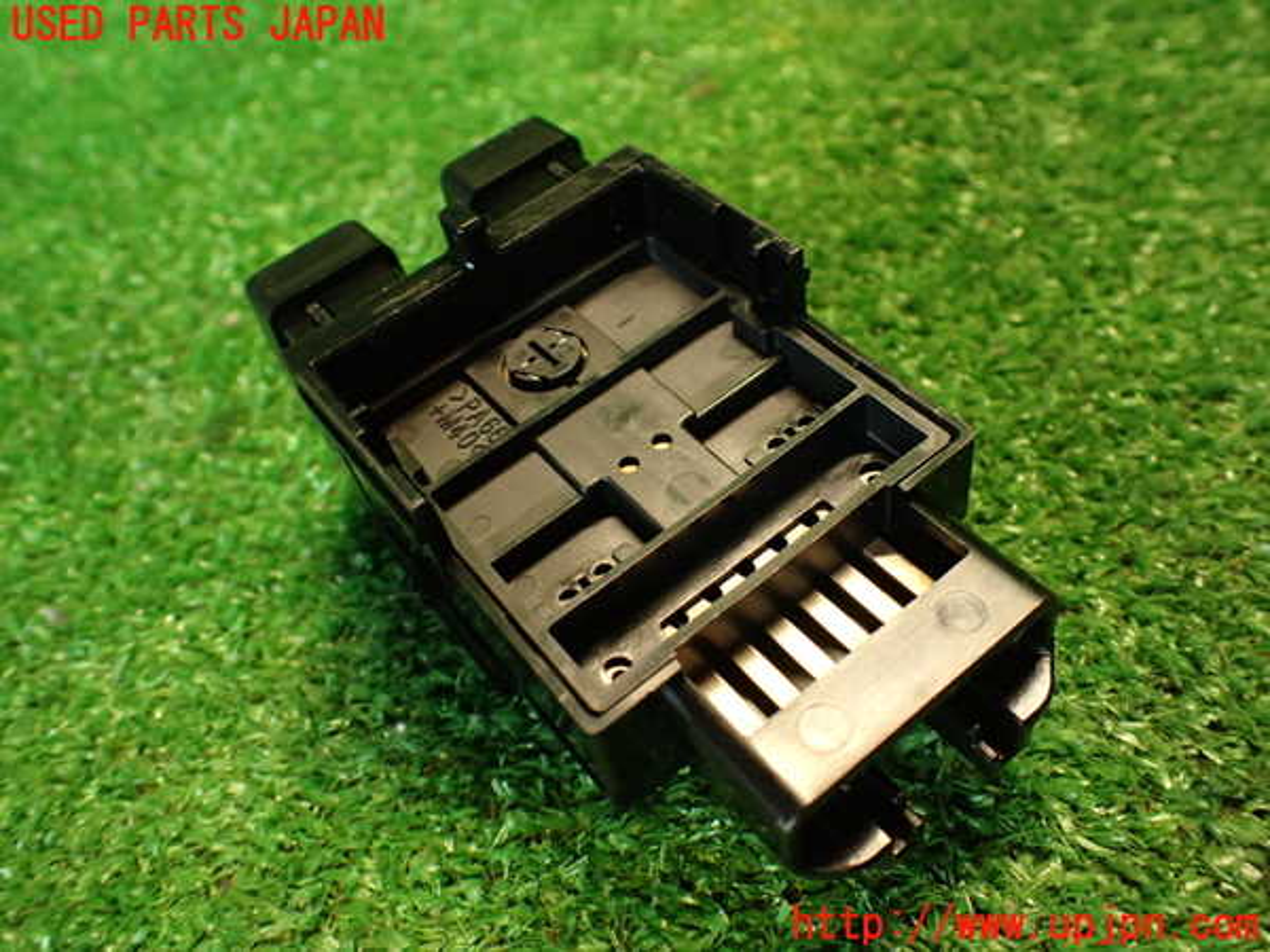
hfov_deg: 60.0
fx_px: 1101
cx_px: 635
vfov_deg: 46.8
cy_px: 476
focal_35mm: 30
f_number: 2.3
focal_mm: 5.4
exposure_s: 1/30
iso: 400
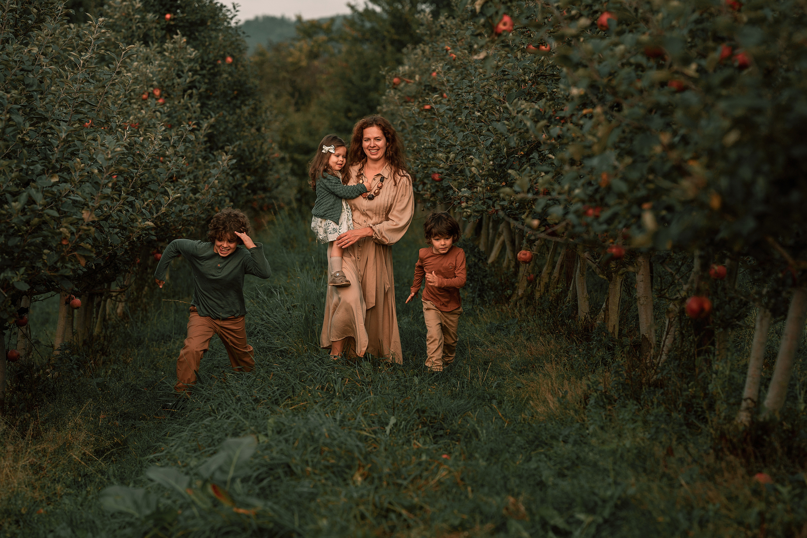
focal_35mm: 135
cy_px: 269
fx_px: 3026
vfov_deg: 10.2
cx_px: 404
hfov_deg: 15.2
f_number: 4
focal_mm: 135
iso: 100
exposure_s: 1/640
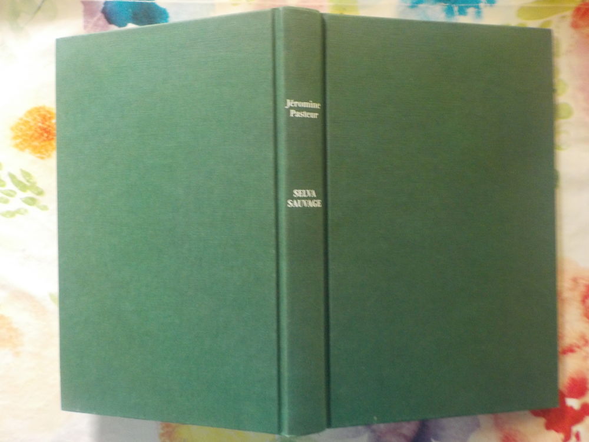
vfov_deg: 46.8
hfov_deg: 60.0
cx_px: 294
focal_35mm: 30
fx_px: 510
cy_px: 221
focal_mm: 4.1
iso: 400
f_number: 3.3
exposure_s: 1/8
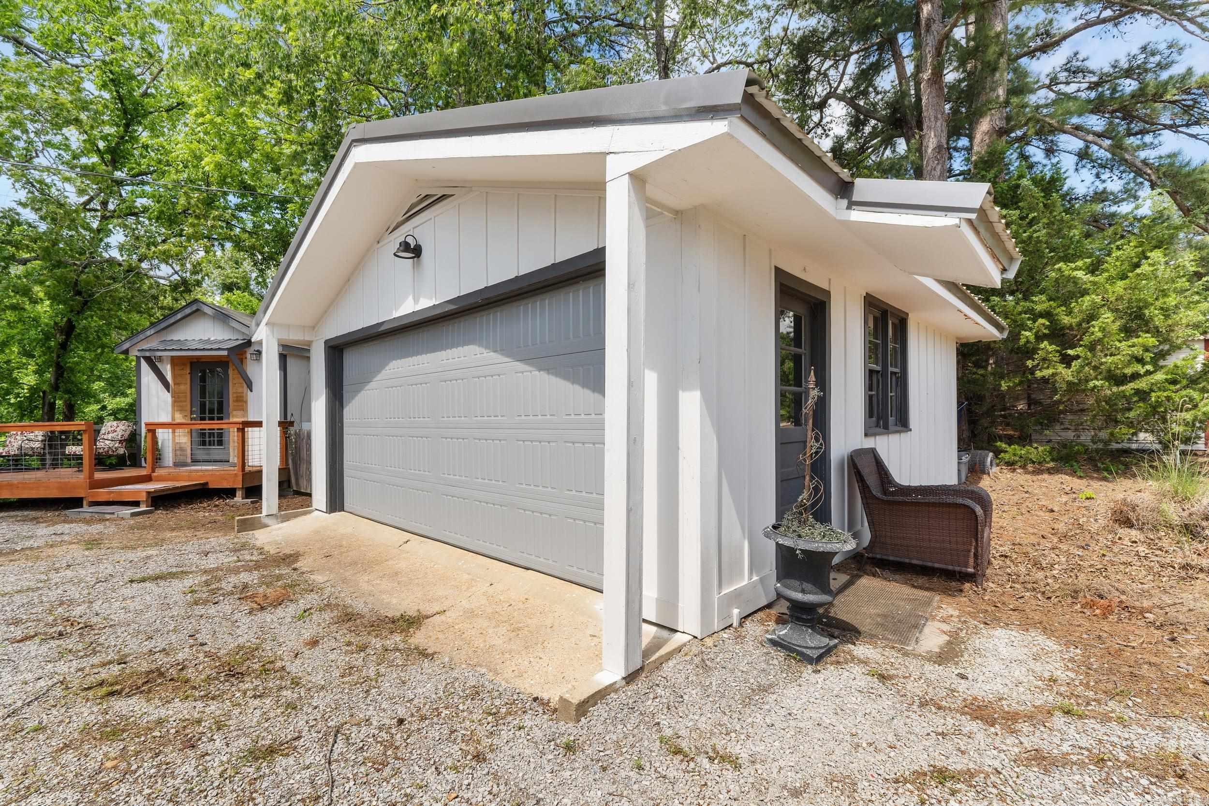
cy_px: 403
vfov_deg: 77.3
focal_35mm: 15
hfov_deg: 100.4
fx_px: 504
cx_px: 604
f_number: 8
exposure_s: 1/50
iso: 100
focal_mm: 10
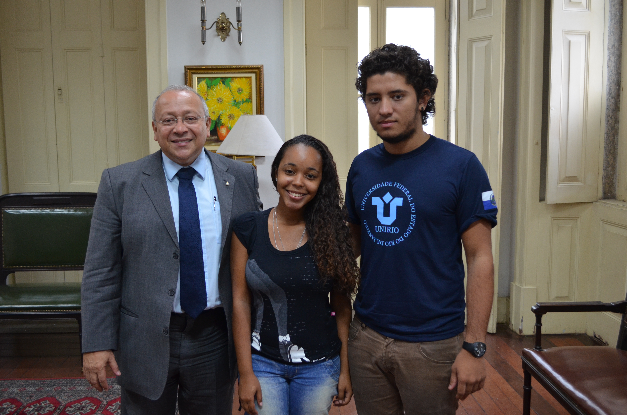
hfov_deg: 53.2
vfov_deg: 36.7
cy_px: 208
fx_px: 626
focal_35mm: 36
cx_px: 314
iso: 800
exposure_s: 1/60
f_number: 4
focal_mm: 24
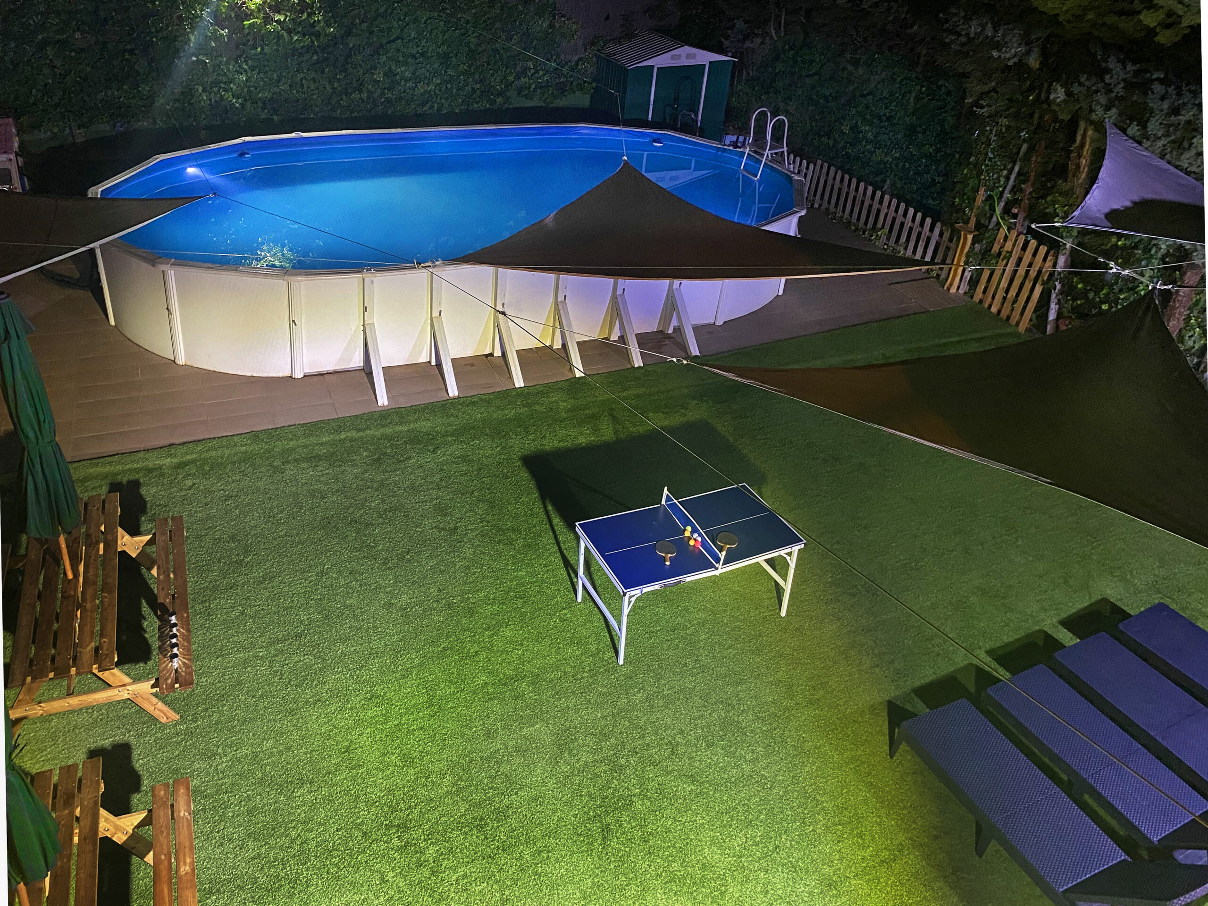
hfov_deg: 67.3
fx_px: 907
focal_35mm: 26
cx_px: 604
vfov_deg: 53.1
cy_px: 453
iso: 500
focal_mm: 4.25
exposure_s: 1/25
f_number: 1.8
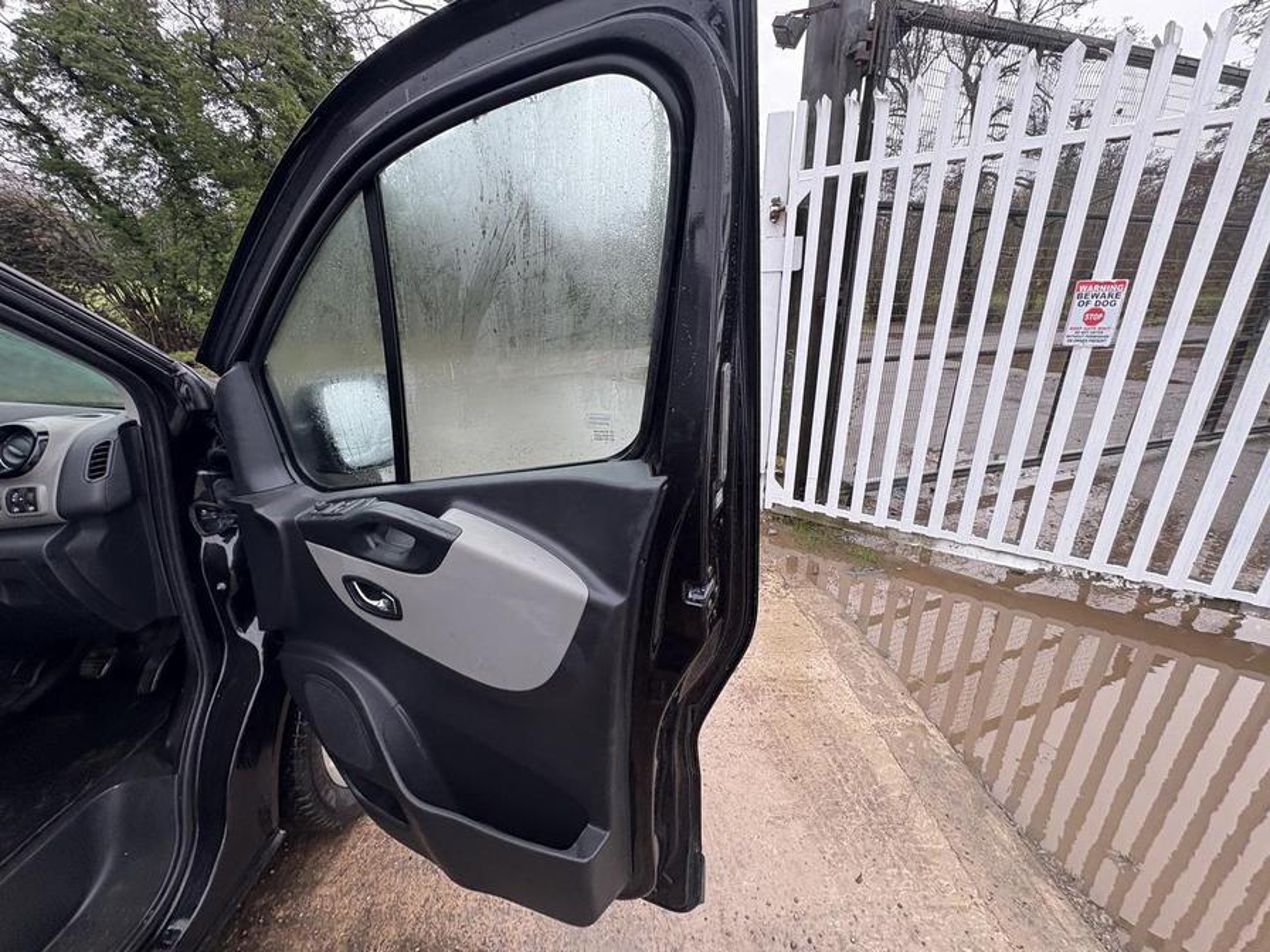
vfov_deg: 85.7
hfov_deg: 102.1
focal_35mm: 14
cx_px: 635
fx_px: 514
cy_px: 476
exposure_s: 1/99
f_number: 2.2
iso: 40
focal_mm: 2.22
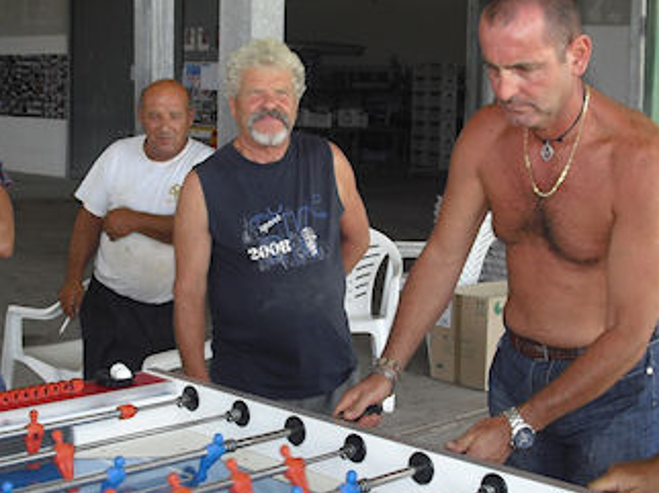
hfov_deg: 29.4
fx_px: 1256
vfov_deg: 22.2
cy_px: 254
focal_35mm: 66
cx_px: 284
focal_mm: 6.3
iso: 64
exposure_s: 1/125
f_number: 3.1
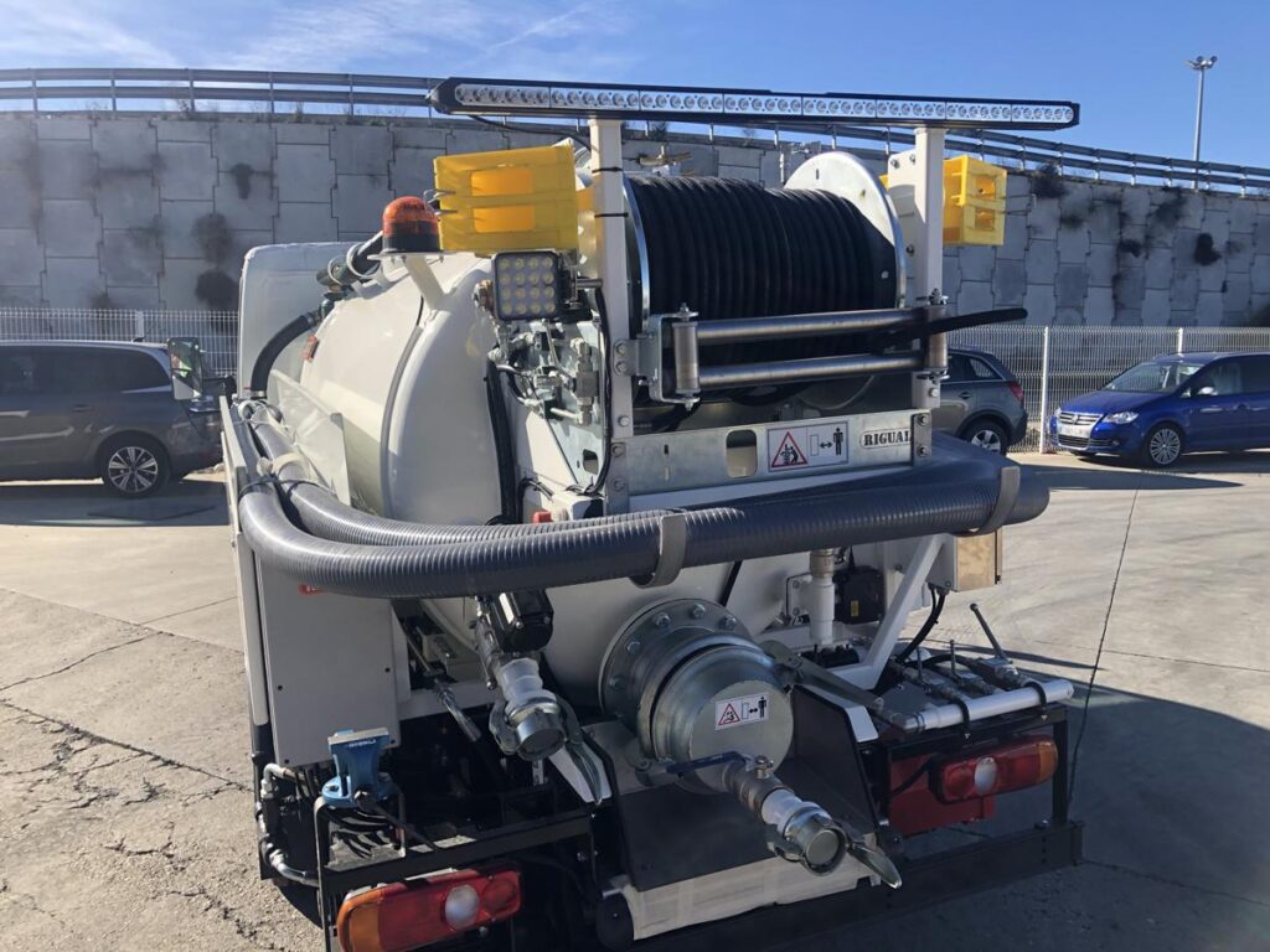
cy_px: 476
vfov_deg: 49.7
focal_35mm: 28
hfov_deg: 63.4
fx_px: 1027
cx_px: 635
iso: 20
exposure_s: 1/1297
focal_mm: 3.99
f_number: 1.8
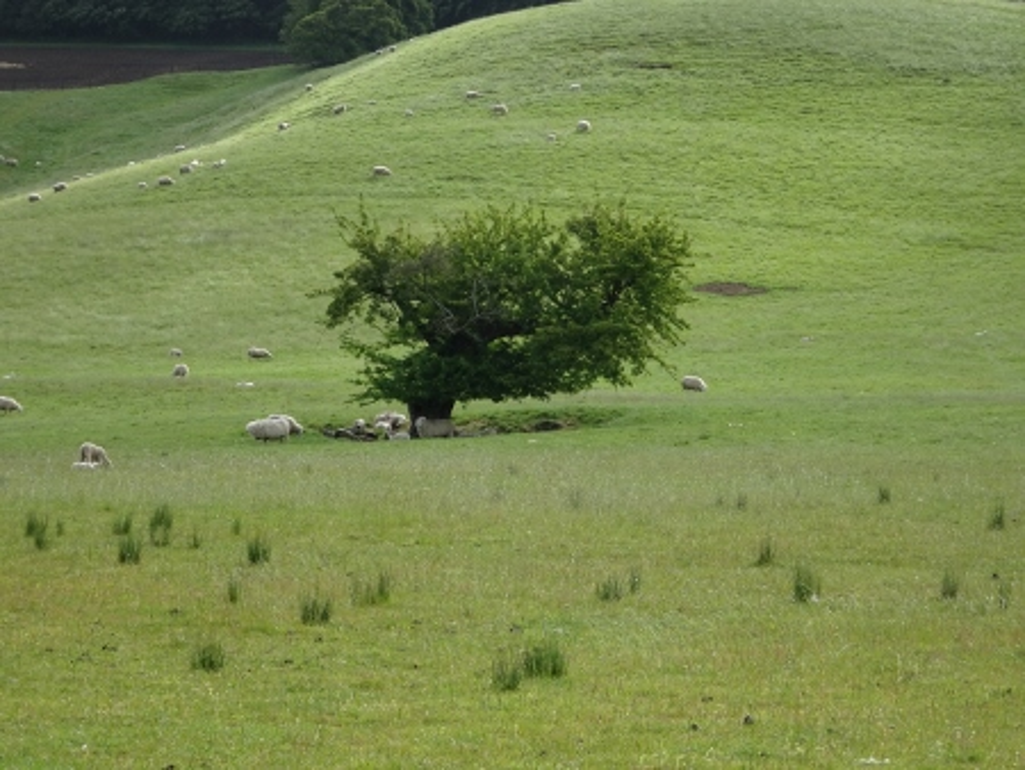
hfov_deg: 14.2
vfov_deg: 10.7
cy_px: 385
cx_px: 512
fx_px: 4118
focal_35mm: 139
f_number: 5.6
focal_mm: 23.73
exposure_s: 1/200
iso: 80
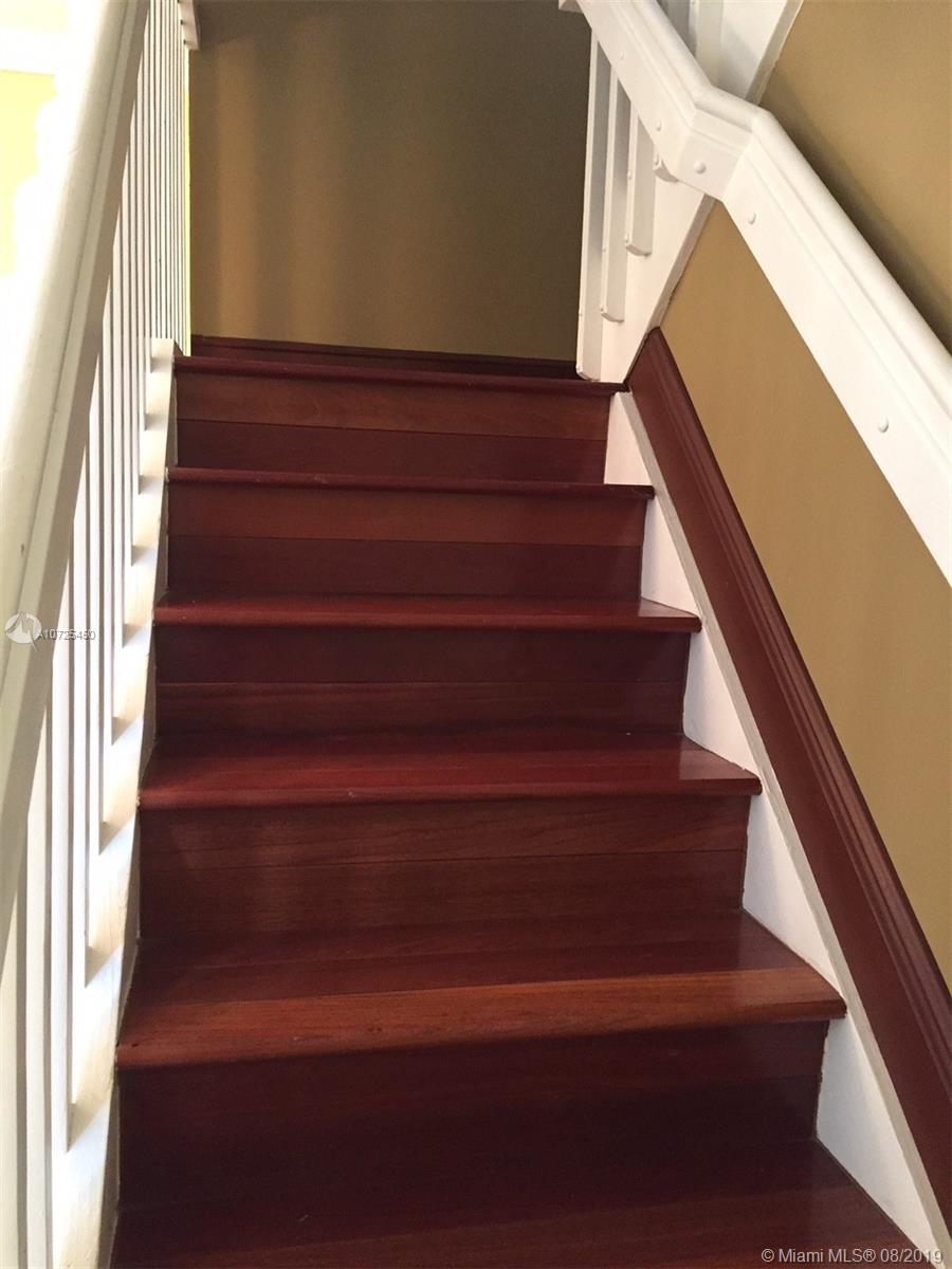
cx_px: 476
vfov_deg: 61.7
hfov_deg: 48.2
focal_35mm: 29
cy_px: 634
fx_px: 1063
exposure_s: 1/20
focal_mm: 4.15
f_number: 2.2
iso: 250
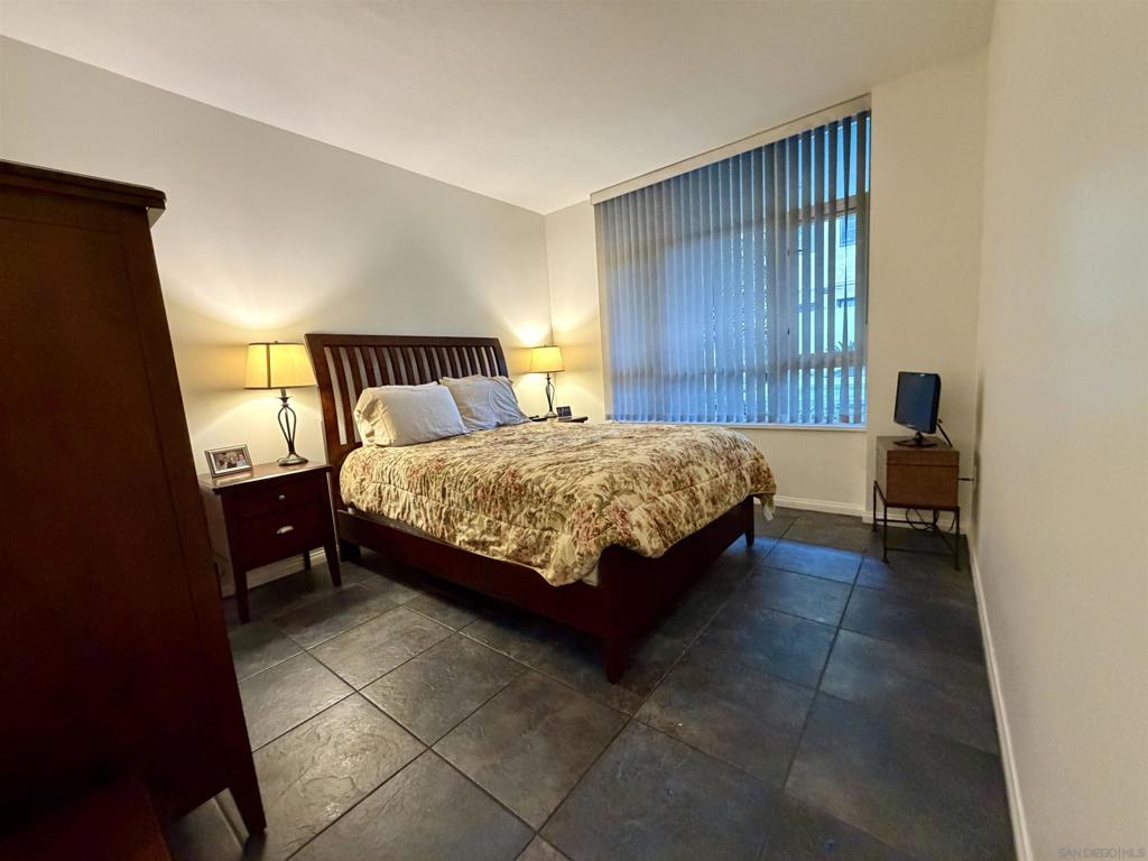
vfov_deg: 85.7
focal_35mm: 14
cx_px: 574
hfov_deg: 102.1
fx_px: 464
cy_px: 430
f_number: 2.2
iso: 800
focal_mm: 2.22
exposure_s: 1/60
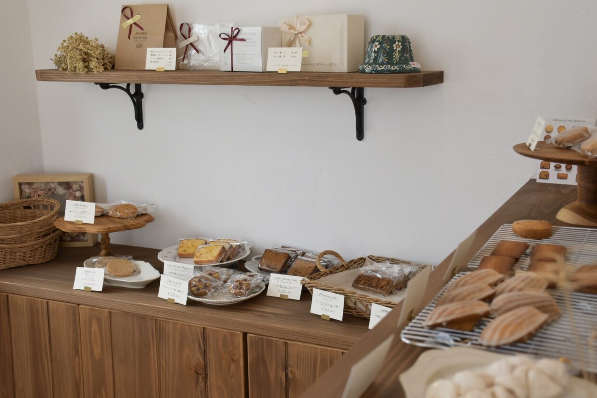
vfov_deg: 29.3
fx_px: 763
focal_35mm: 46
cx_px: 300
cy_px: 195
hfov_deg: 42.7
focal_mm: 30
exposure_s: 1/200
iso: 400
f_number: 5.6
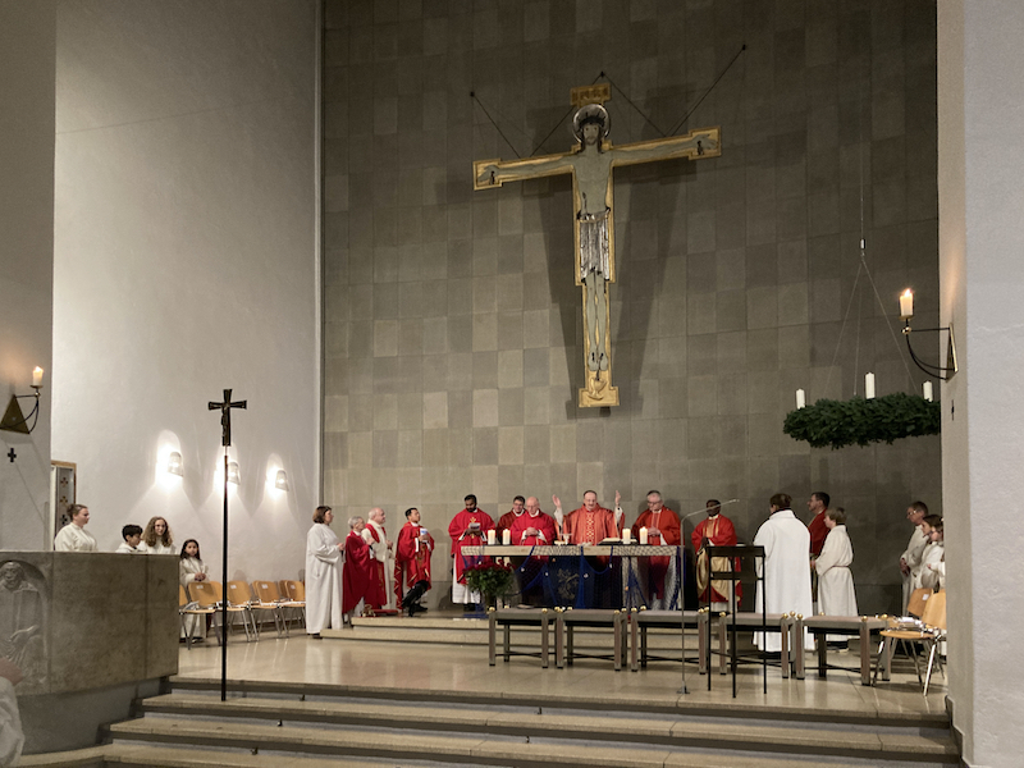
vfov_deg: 49.7
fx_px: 828
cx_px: 512
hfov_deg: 63.4
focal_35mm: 28
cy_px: 384
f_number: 1.8
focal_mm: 4
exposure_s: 1/25
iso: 400
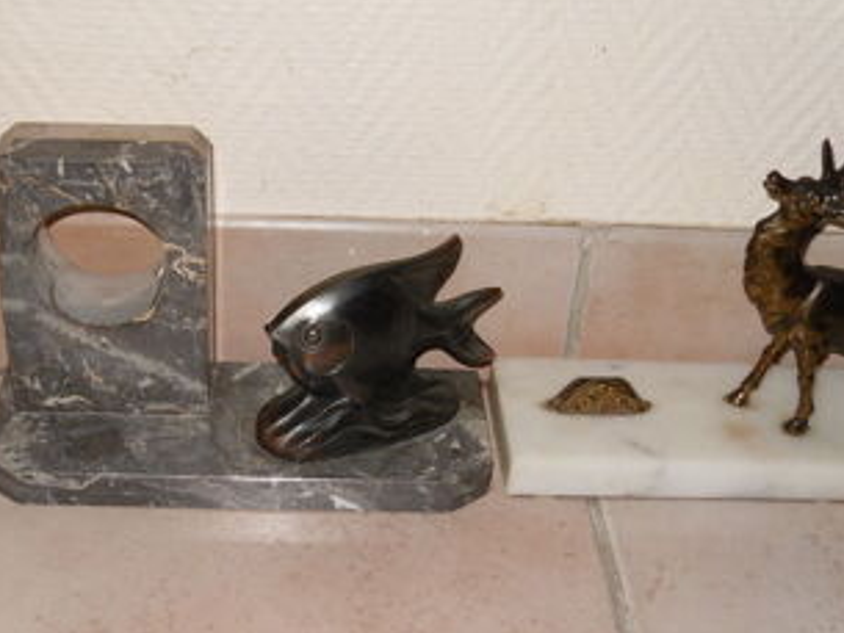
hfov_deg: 34.8
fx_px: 1342
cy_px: 409
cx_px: 324
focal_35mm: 55
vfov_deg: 26.5
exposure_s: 1/45
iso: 80
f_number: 3.5
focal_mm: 6.3
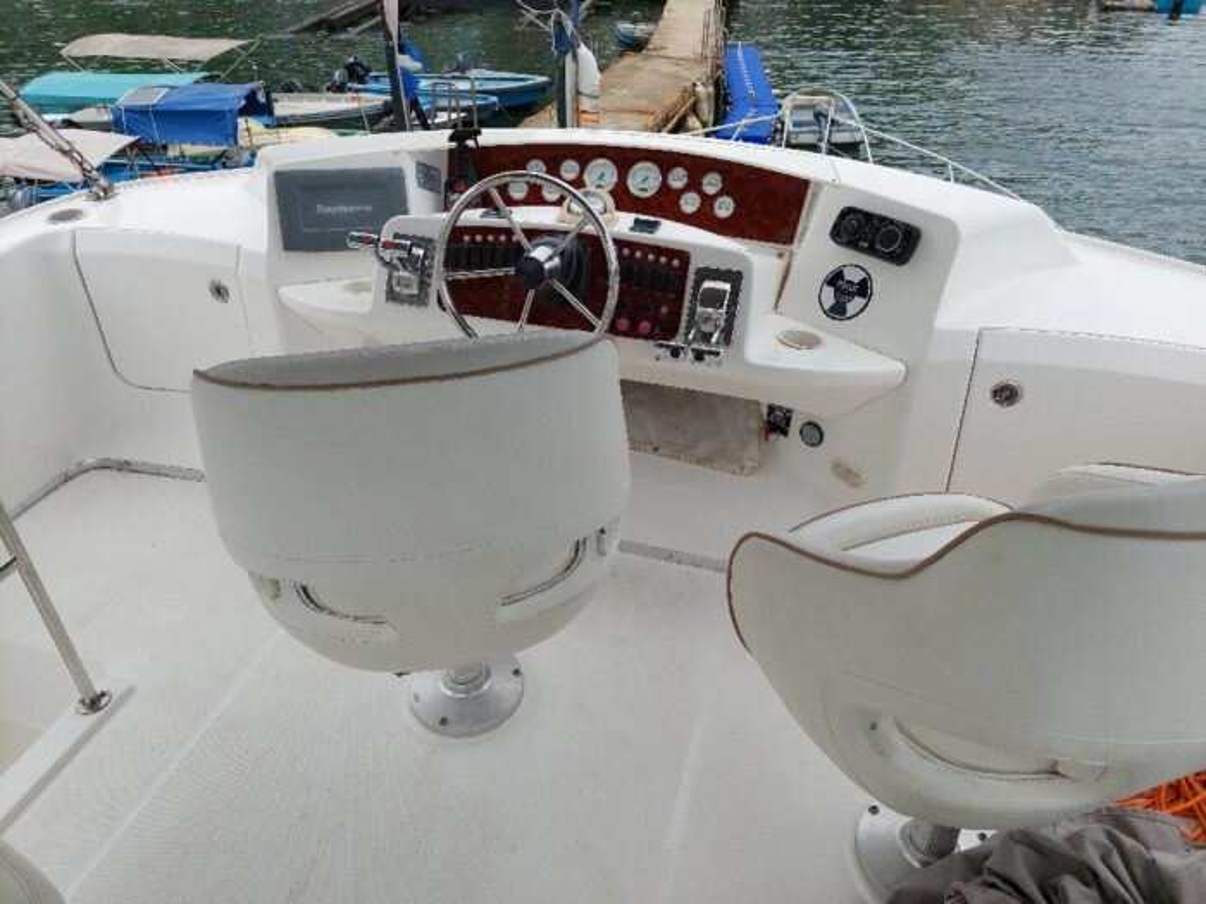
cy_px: 452
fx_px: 836
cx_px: 603
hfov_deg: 71.6
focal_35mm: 24
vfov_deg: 56.8
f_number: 1.8
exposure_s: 1/1241
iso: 40
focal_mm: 5.23
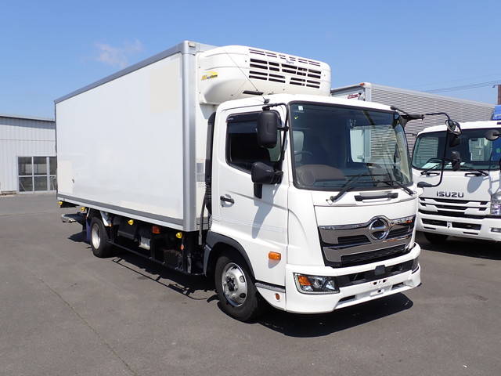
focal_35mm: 30
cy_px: 188
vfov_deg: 46.8
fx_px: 434
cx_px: 250
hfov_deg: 60.0
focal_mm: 5.4
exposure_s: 1/200
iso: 100
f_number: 9
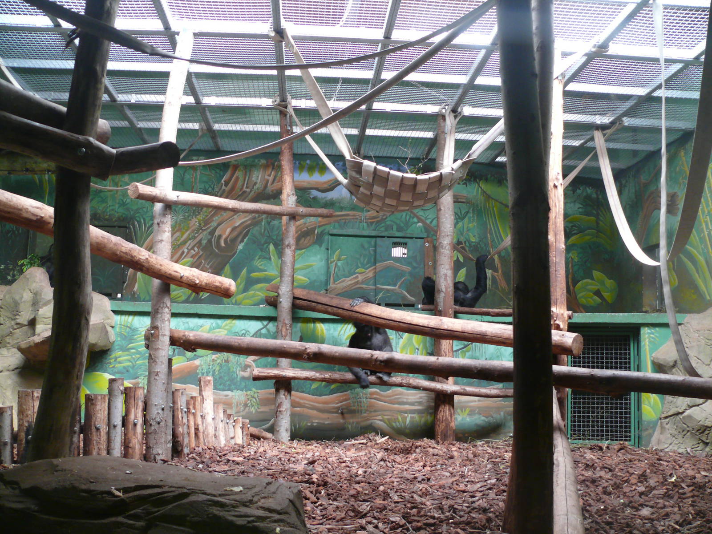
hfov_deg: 52.6
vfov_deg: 40.7
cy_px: 267
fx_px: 720
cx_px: 356
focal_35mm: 35
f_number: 2.8
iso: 200
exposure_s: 1/20
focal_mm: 7.4
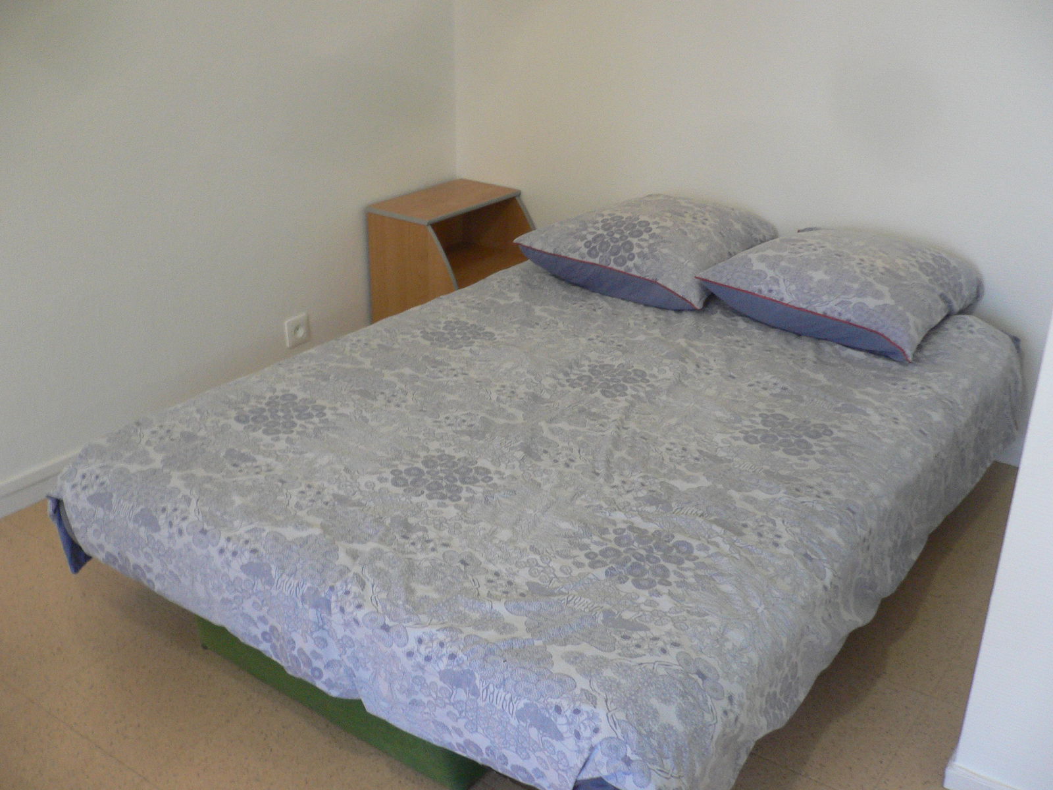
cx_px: 526
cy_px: 395
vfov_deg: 40.7
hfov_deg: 52.6
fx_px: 1065
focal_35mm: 35
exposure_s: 1/15
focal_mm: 5.8
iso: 200
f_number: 2.8
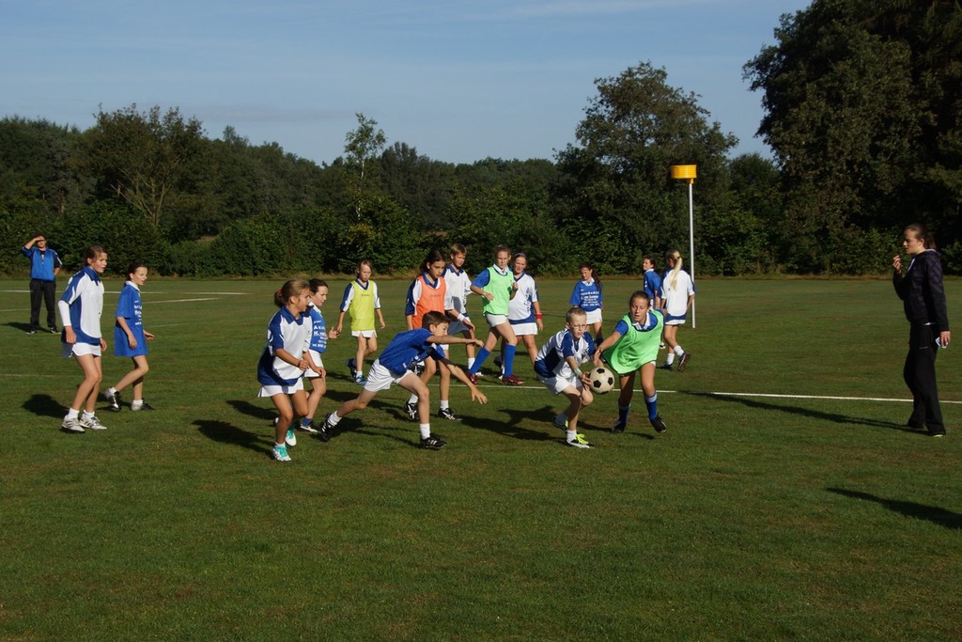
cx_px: 481
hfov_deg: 37.8
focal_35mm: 52
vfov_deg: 25.8
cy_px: 321
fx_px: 1403
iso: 100
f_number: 11
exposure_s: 1/320
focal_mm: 35
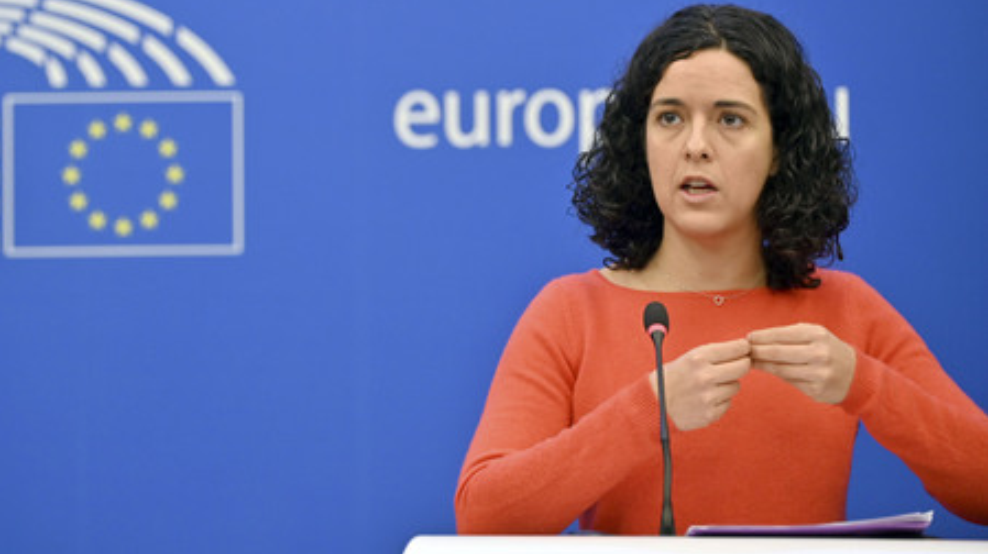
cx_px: 494
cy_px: 286
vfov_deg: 8.5
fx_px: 3718
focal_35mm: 142
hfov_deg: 15.1
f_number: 2.8
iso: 640
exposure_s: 1/160
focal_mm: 135
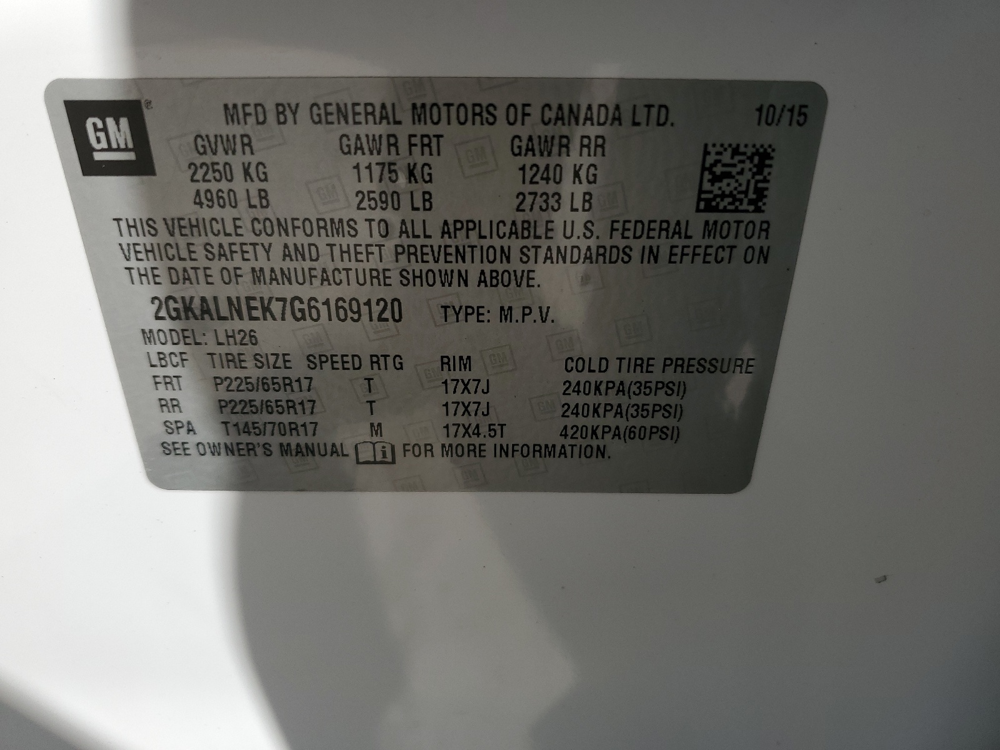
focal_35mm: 26
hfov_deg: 67.3
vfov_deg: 53.1
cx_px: 500
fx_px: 751
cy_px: 375
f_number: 1.5
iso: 50
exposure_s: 1/3333
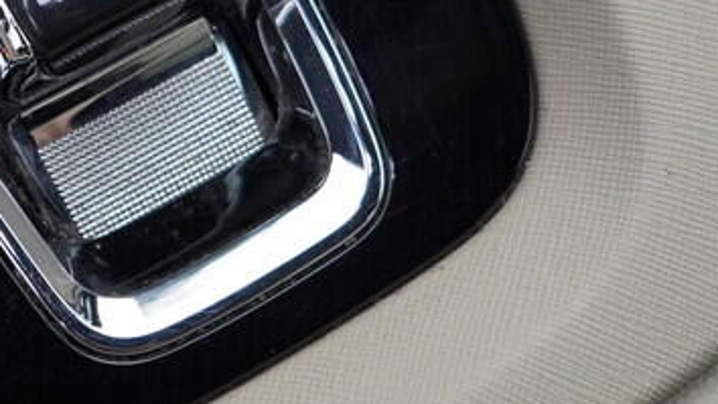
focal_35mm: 109
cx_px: -79
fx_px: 2075
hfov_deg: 18.8
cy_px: -44
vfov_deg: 11.0
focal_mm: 24
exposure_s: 1/50
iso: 125
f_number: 3.2
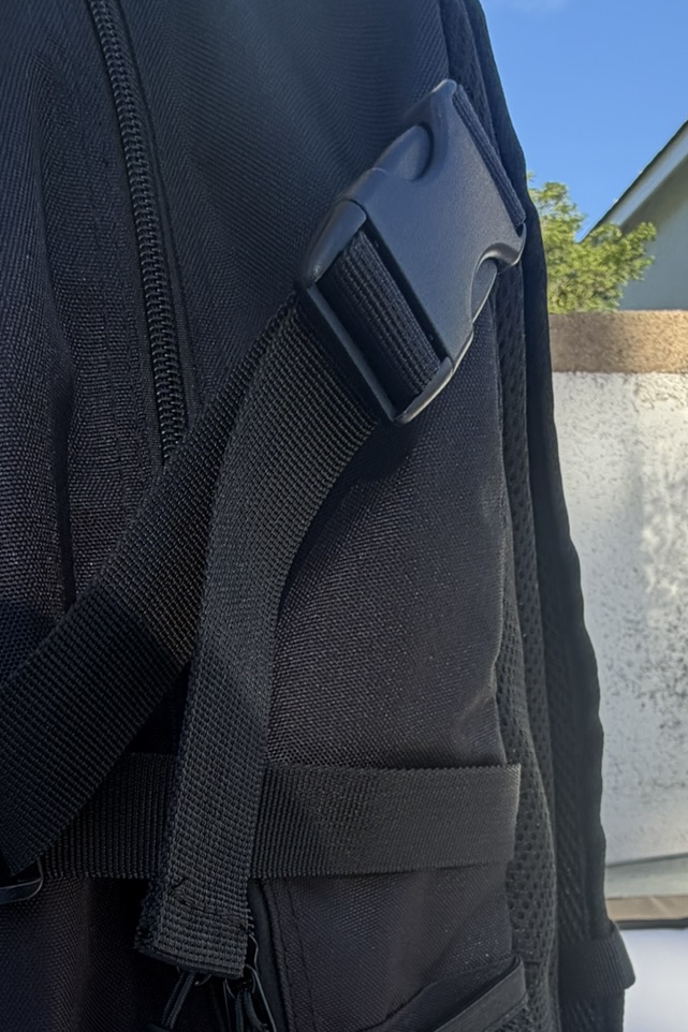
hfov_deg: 41.8
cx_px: 232
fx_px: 889
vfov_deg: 53.3
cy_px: 915
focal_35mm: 31
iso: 64
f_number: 2.2
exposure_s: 1/502
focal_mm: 2.22
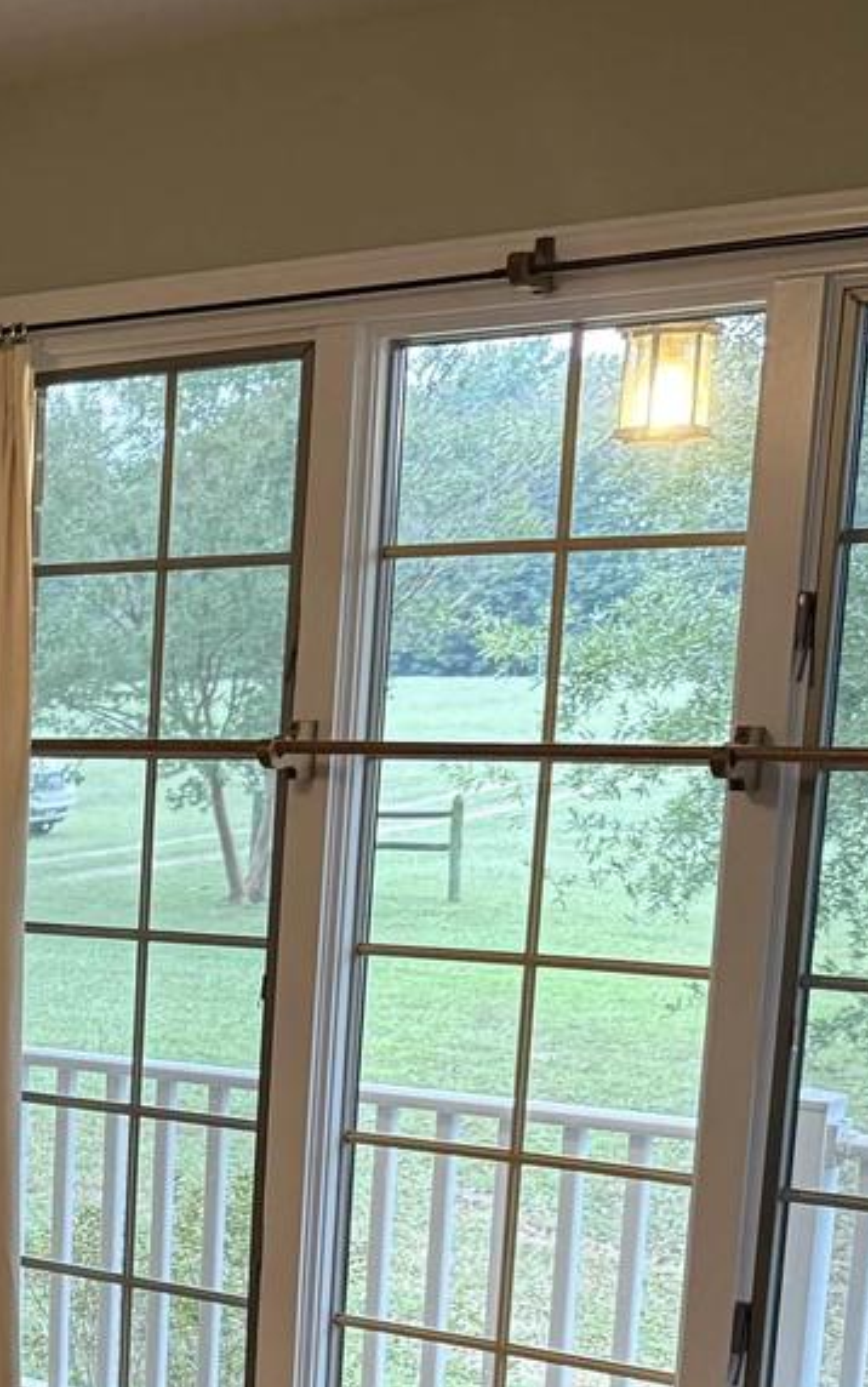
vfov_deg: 30.9
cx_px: -417
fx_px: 2420
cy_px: 1166
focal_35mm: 64
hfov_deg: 18.2
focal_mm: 6.76
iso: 320
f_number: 1.78
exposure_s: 1/60
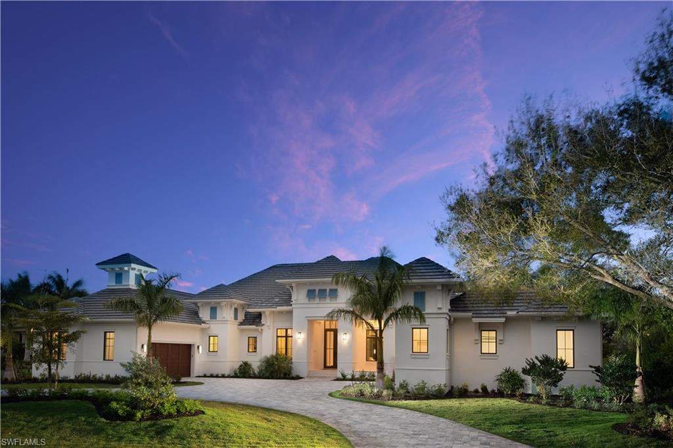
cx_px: 336
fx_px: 448
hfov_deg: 73.8
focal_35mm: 24
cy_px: 224
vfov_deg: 53.1
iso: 125
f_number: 11
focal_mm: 24
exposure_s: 1.3
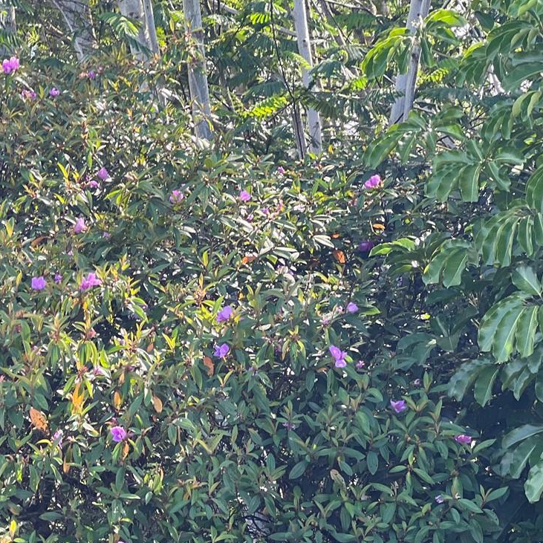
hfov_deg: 11.7
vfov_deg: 11.7
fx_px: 2644
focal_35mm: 149
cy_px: 314
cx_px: 123
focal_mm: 9
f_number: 2.8
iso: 40
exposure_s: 1/121
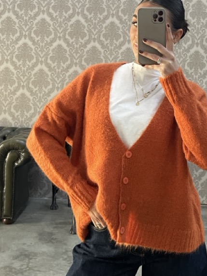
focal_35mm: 56
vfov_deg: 33.7
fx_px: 446
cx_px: 162
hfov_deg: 25.7
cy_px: 70
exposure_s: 1/60
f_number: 1.6
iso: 320
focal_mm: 5.1
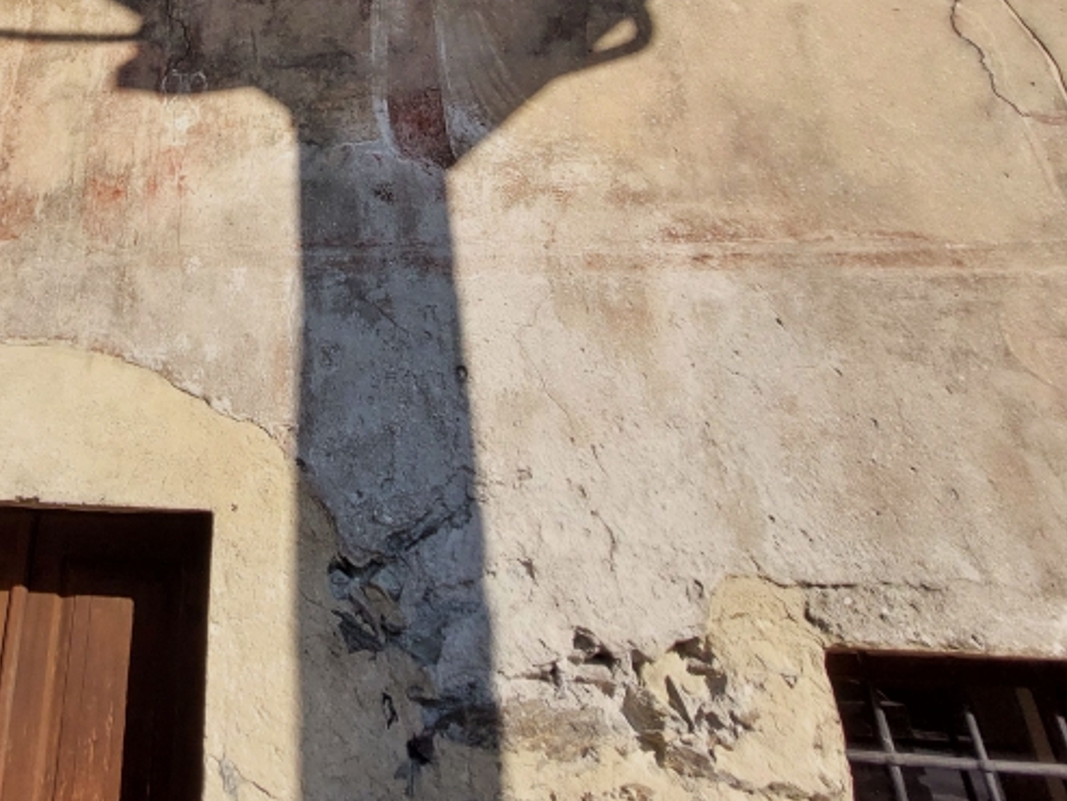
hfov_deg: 60.1
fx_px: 832
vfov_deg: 45.3
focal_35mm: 27
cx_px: 212
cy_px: 45
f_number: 2.2
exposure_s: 1/1351
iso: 50
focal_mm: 1.74
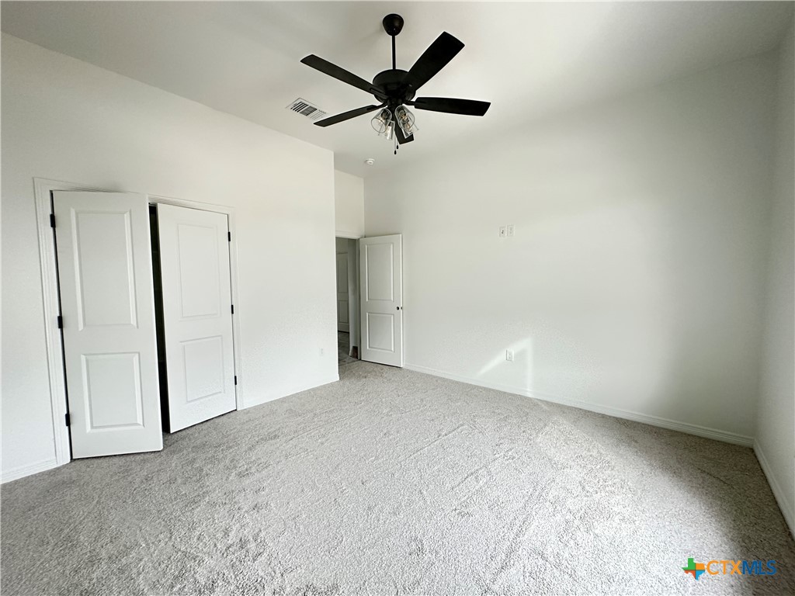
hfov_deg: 102.1
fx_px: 322
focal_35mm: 14
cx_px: 398
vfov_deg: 85.7
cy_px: 298
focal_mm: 2.22
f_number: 2.2
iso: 400
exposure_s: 1/60
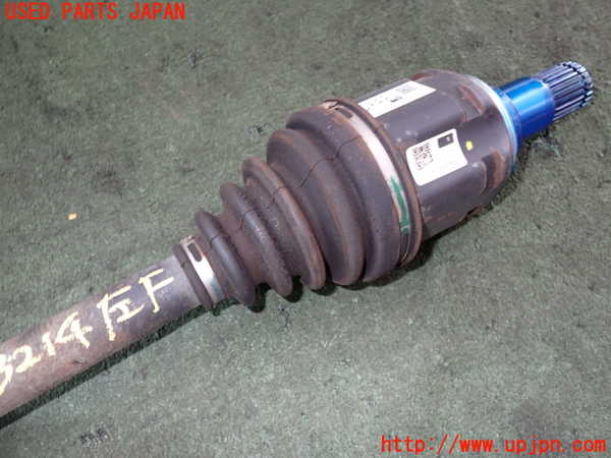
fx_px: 530
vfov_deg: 46.8
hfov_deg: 60.0
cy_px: 229
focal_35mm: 30
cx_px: 306
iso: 200
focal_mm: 5.4
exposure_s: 1/30
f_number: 2.3
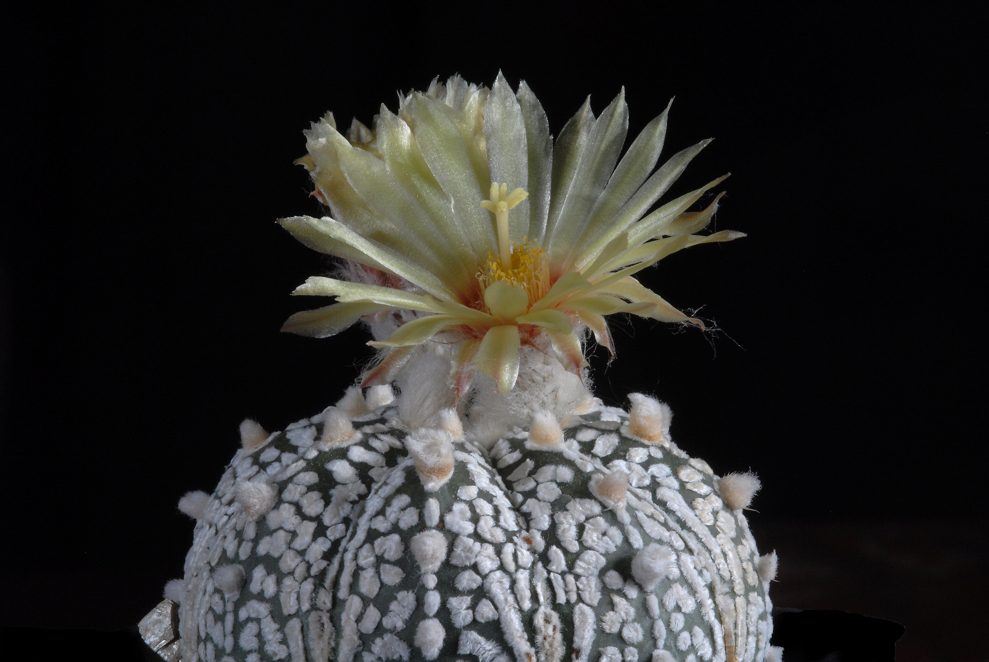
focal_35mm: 158
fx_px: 4332
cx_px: 494
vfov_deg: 8.7
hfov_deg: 13.0
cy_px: 331
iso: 200
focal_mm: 105
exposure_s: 1/60
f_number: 40
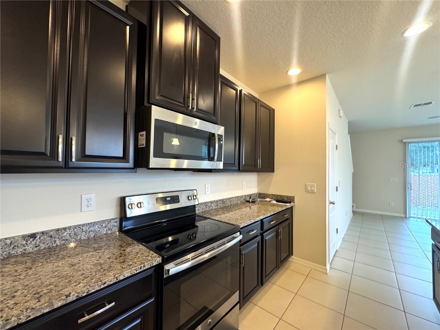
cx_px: 220
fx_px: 178
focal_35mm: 14
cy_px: 165
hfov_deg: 102.1
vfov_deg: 85.7
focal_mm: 2.22
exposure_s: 1/60
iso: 320
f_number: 2.2
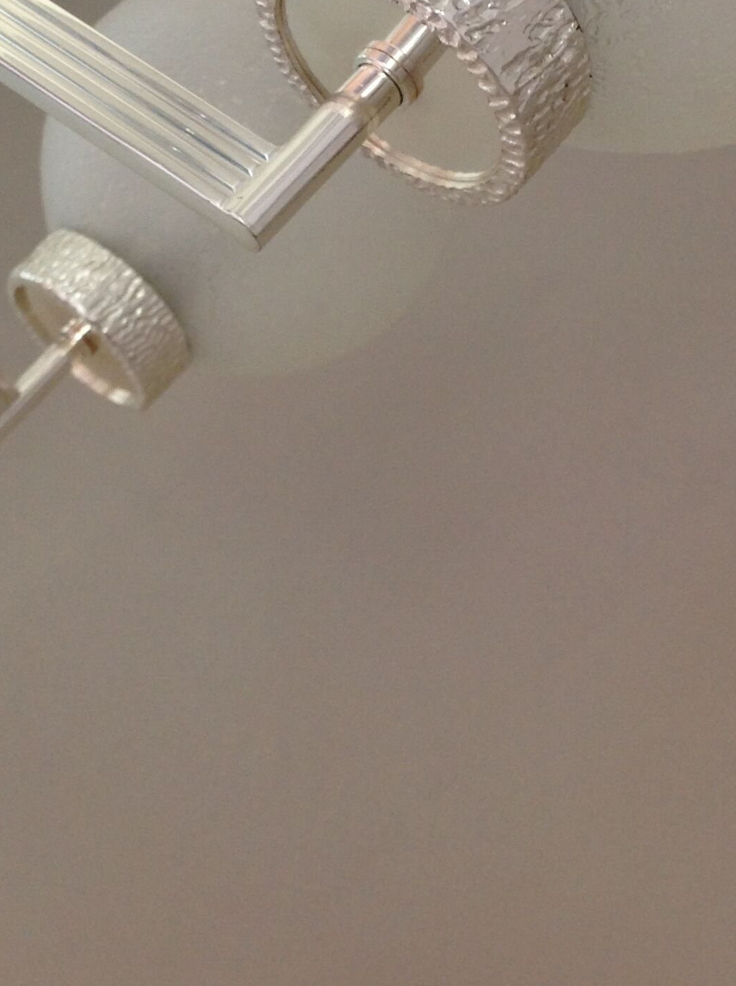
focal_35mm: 65
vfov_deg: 28.7
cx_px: 372
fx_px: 1848
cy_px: 94
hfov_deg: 22.5
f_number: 2.4
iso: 80
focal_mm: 4.28
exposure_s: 1/15
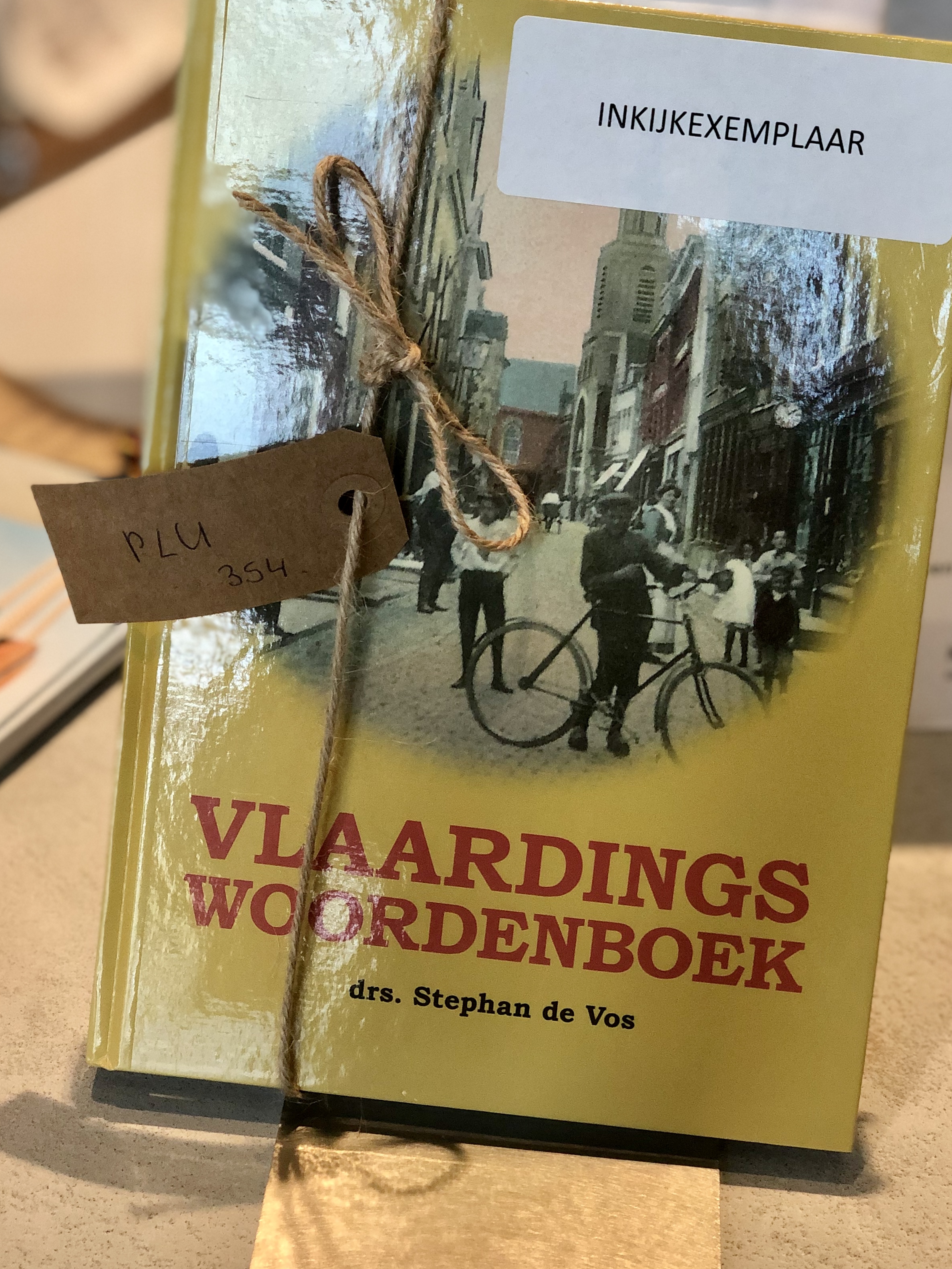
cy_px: 608
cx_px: 541
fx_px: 2420
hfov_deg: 22.2
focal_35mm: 66
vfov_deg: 29.4
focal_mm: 6
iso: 125
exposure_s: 1/50
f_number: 2.4
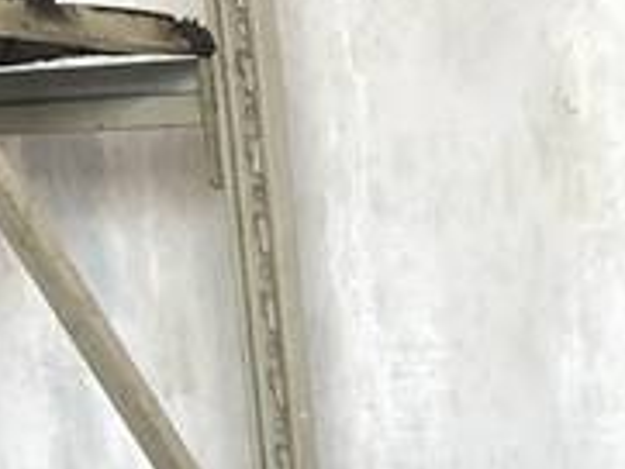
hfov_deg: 16.6
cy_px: 826
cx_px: 925
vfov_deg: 12.6
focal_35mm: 108
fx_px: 1951
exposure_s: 1/30
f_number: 1.8
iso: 25
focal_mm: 3.99
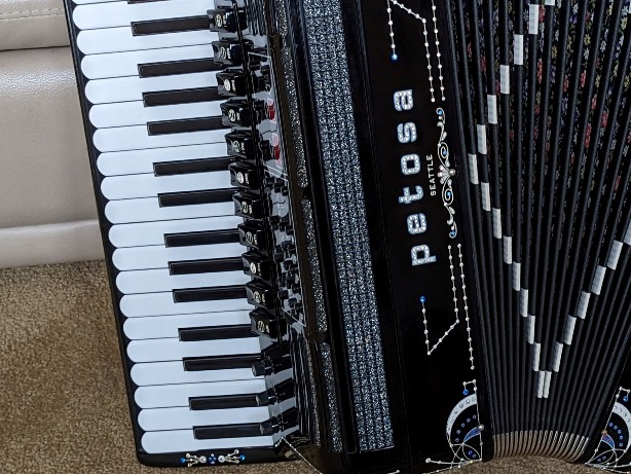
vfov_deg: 32.6
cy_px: 149
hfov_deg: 42.0
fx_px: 802
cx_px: 447
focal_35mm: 44
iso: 73
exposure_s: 1/23.8
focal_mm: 4.38
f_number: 1.73
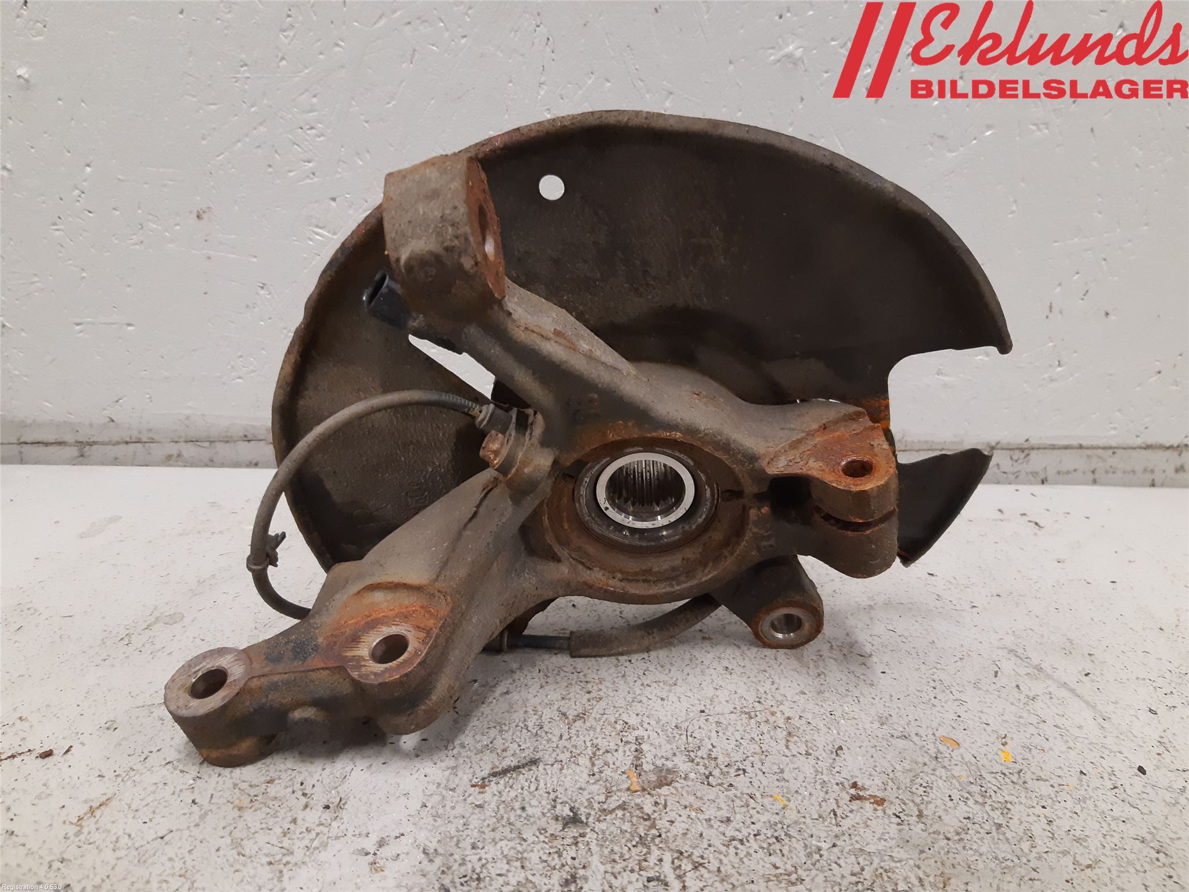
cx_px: 594
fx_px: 893
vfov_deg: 53.1
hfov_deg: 67.3
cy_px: 446
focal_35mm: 26
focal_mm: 3.93
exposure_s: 1/50
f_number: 1.7
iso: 200
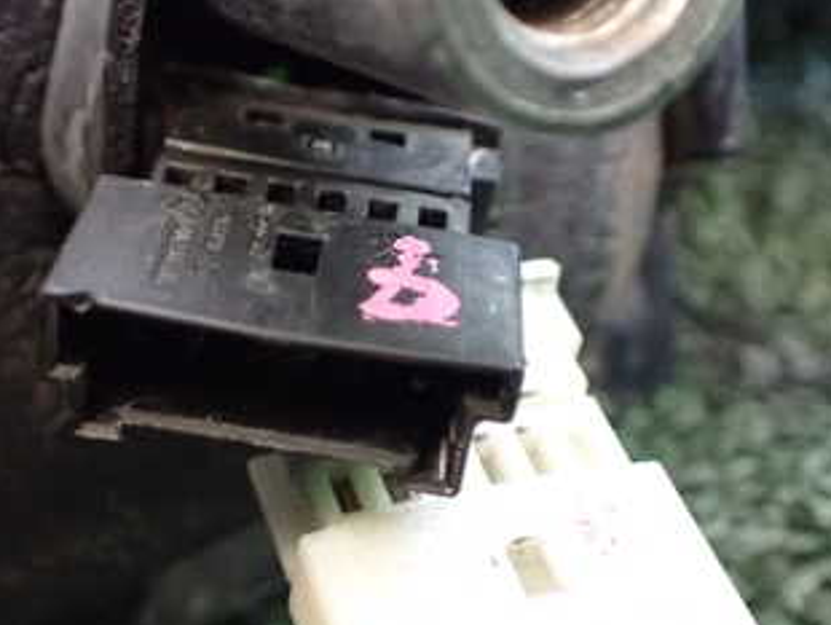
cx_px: 407
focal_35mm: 58
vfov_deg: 25.2
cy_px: 408
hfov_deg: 33.2
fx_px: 1393
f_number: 2.3
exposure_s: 1/30
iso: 1250
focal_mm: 5.4
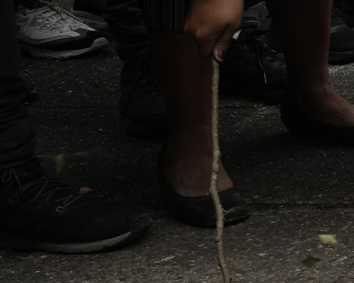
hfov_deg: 9.6
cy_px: 1
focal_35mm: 131
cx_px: 1193
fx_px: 1372
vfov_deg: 11.7
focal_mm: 16
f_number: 4
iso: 500
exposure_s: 1/320
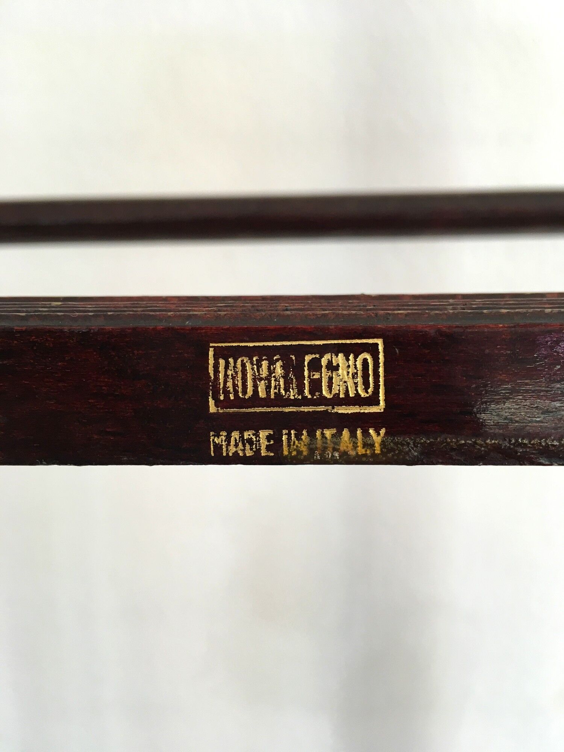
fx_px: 630
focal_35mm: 29
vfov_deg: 61.7
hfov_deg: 48.2
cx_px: 282
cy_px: 376
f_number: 2.2
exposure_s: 1/33
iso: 50
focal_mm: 4.15
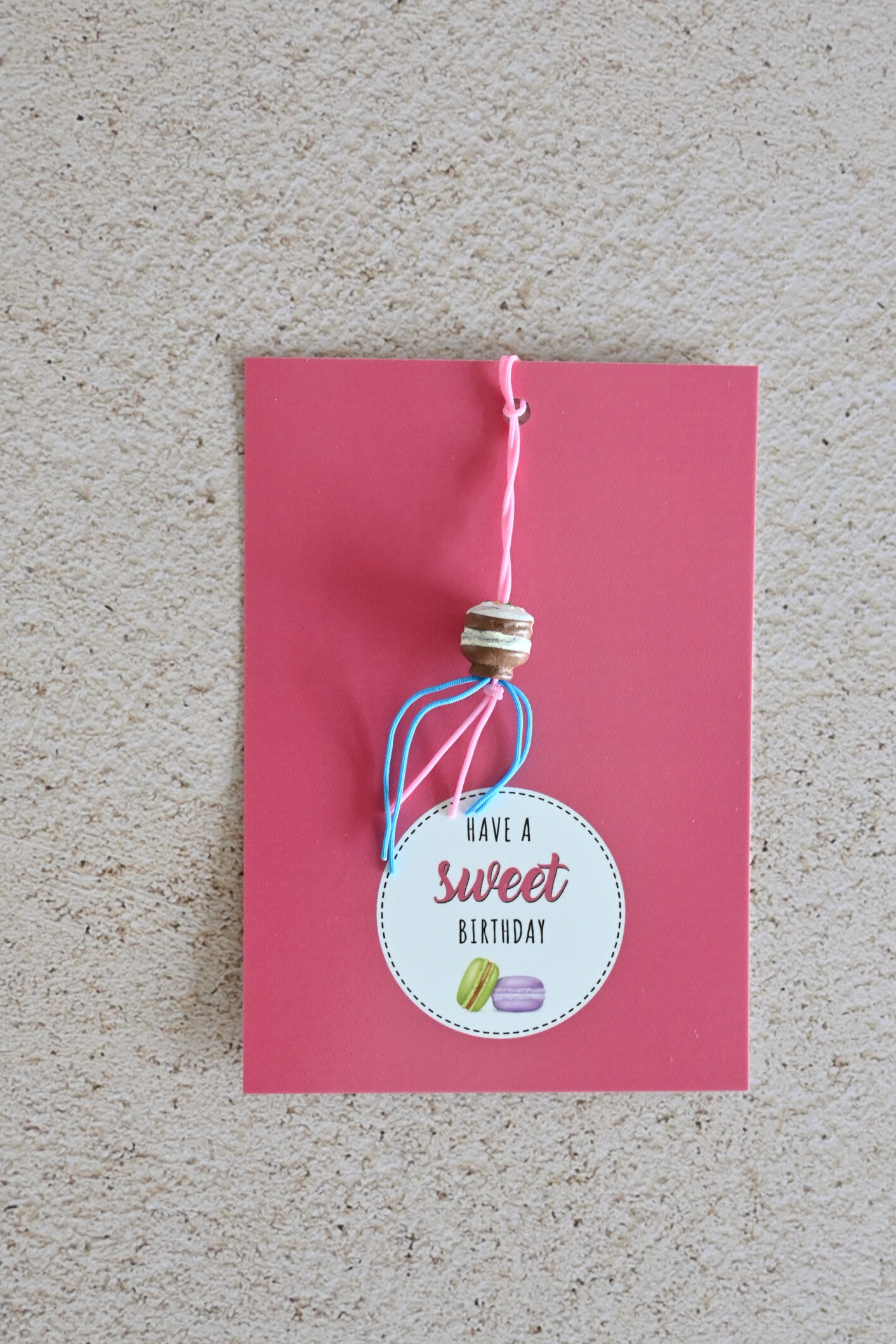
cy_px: 731
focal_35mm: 53
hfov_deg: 25.7
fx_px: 1963
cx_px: 490
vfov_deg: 37.7
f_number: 5
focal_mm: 29
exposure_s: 1/50
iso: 800
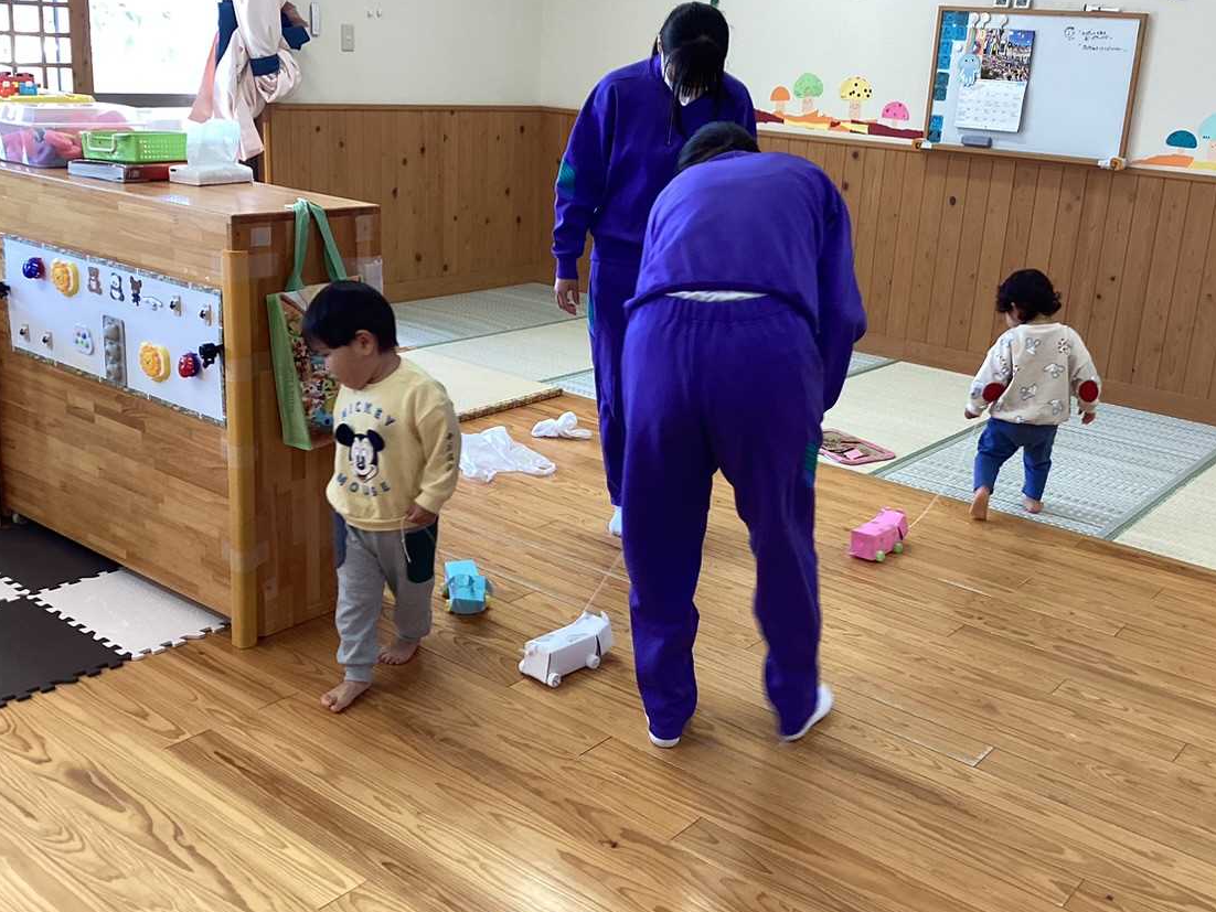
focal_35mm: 36
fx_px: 1265
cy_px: 417
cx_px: 647
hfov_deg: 51.3
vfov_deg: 39.6
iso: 80
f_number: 2.4
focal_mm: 3.3
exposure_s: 1/60
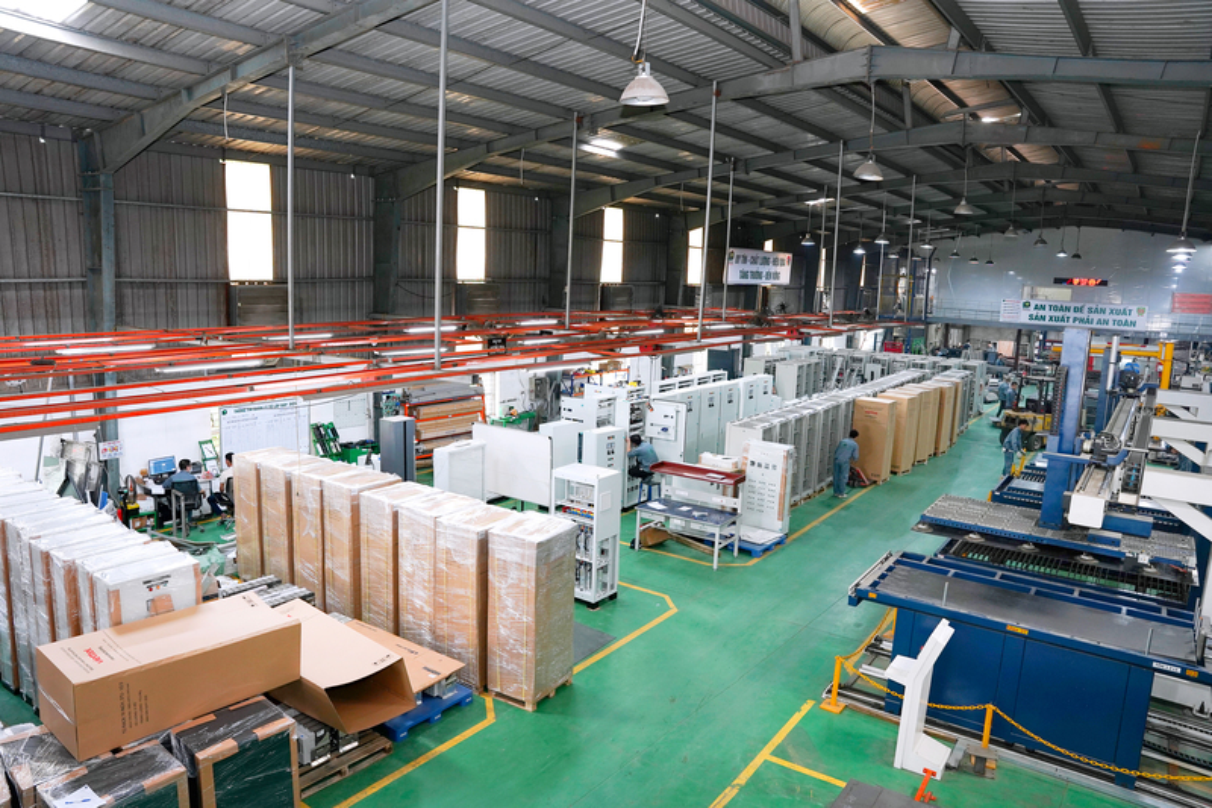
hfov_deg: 73.8
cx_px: 606
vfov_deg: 53.1
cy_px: 404
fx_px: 808
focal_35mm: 24
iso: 1250
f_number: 5
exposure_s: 1/80
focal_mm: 24
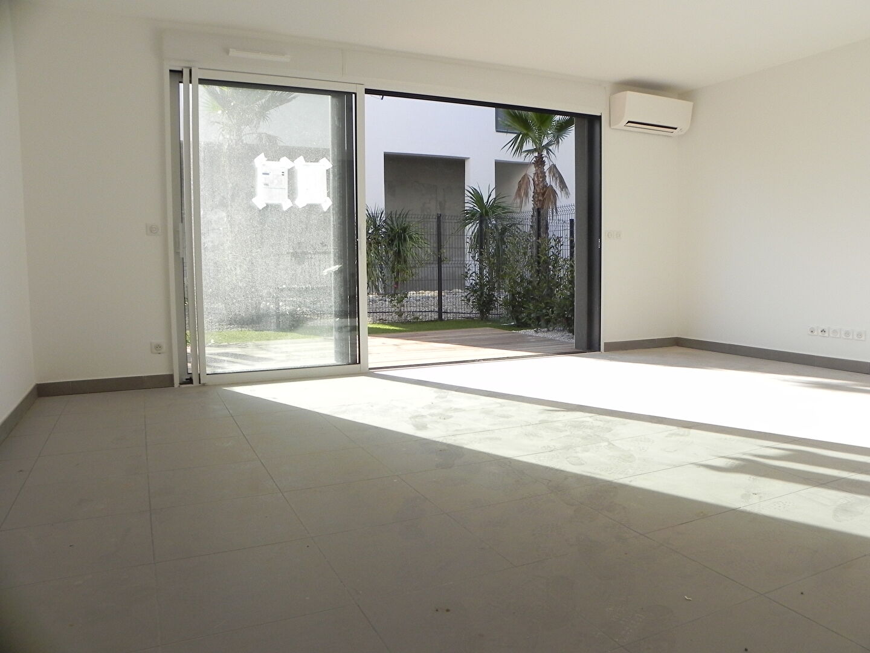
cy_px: 326
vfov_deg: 53.1
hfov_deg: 67.3
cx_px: 435
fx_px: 653
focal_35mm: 26
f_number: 5.6
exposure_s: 1/193
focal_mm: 4.6
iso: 200
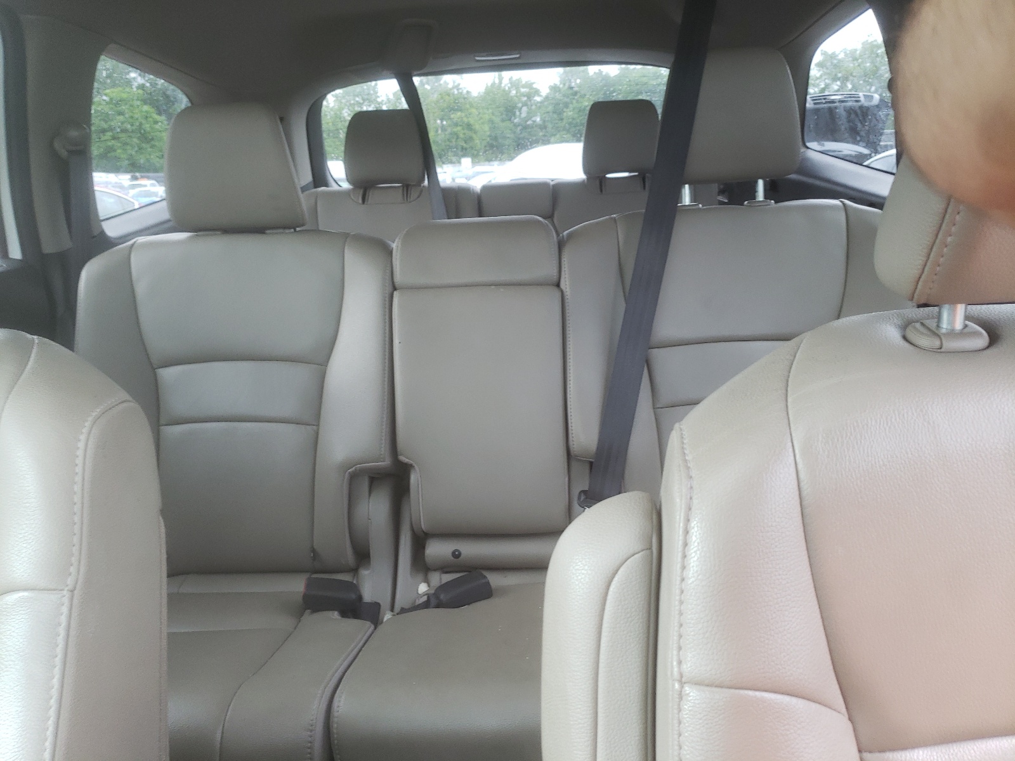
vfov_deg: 53.1
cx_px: 508
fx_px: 762
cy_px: 380
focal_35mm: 26
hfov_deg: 67.3
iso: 102
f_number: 1.5
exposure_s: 1/60.2
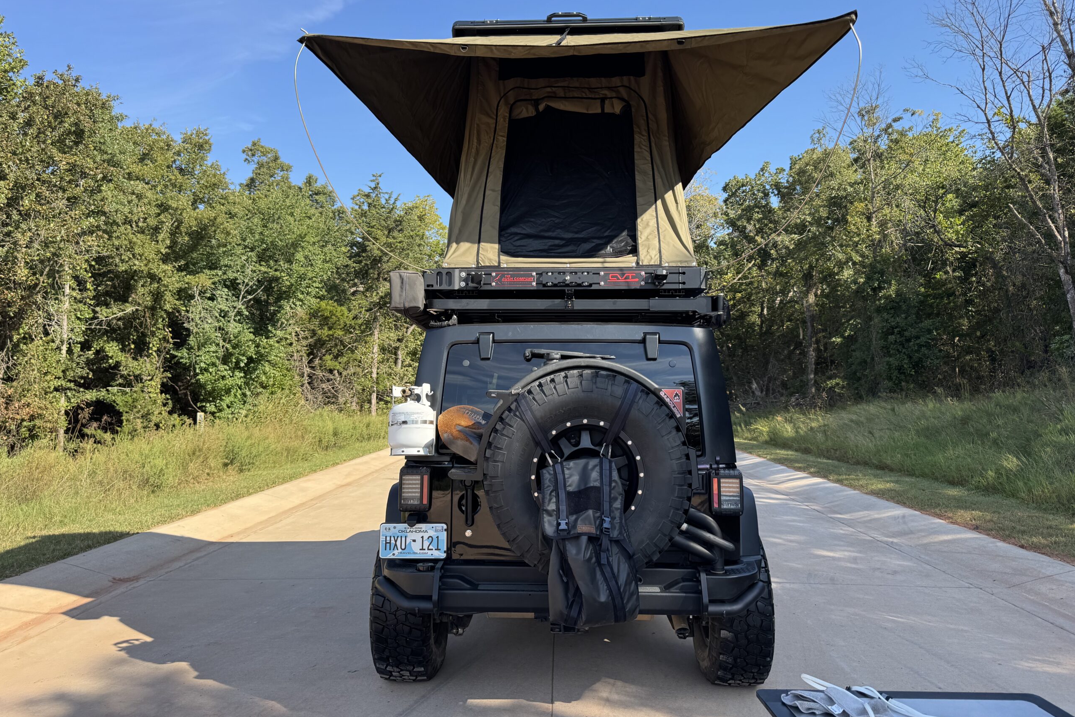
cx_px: 537
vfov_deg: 51.2
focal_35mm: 25
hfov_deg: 71.5
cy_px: 321
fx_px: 746
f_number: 1.78
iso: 80
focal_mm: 6.76
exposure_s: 1/1597
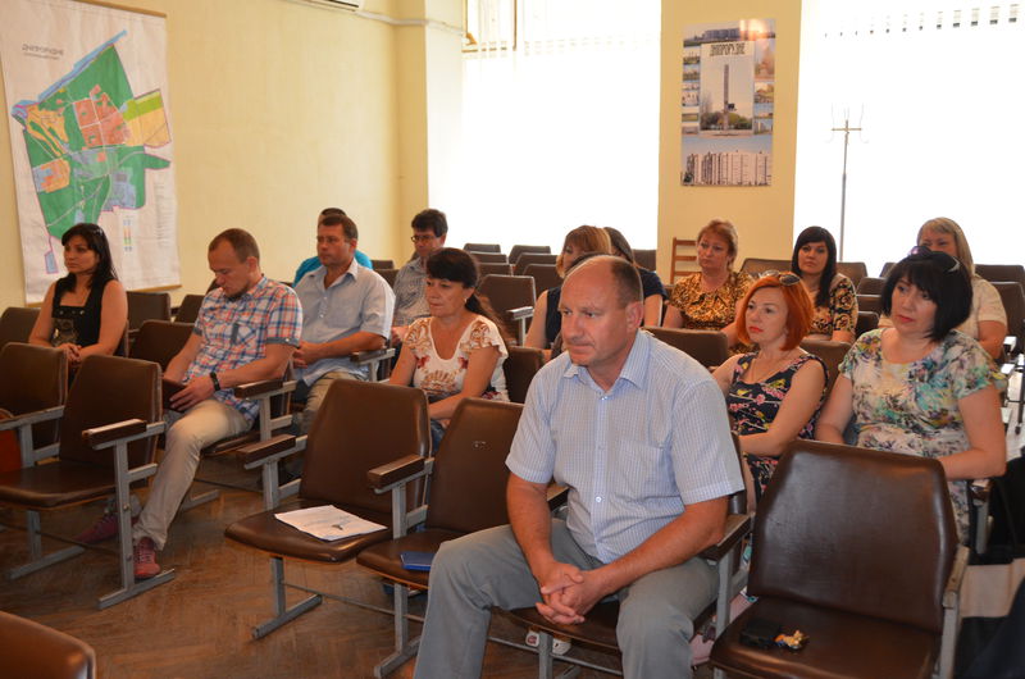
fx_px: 1023
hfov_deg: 53.2
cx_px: 512
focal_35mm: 36
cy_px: 340
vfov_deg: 36.7
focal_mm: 24
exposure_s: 1/60
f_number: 3.8
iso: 800
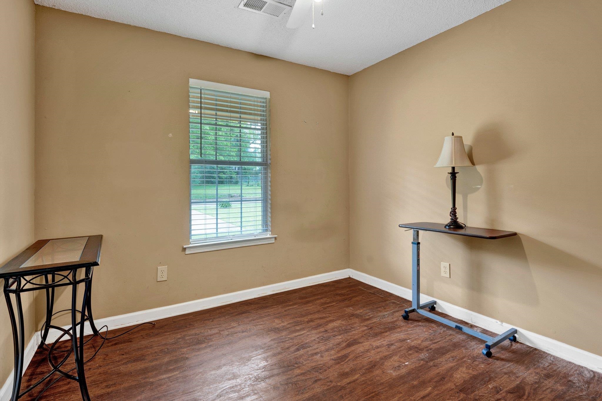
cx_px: 301
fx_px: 257
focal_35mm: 15
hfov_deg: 98.9
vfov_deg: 75.8
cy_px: 200
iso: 400
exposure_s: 1/5
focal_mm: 15.4
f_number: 8
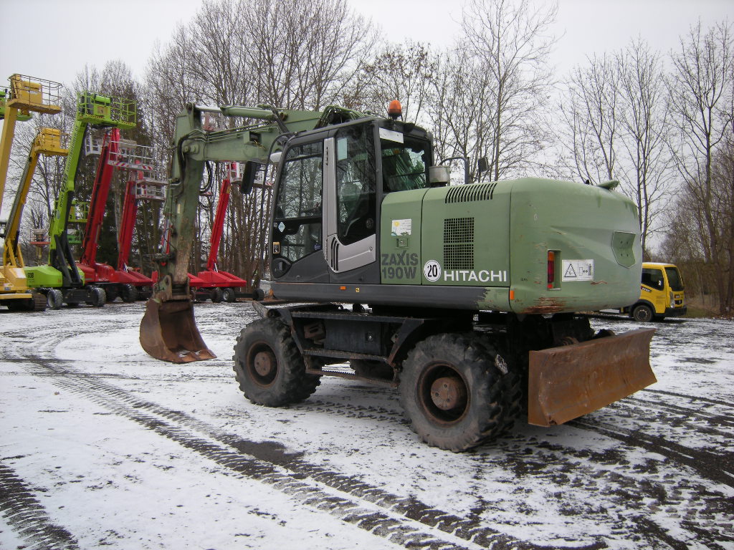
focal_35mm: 28
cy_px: 275
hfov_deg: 63.4
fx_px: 594
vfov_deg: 49.7
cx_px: 367
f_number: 2.8
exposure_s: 1/100
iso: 64
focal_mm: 4.7
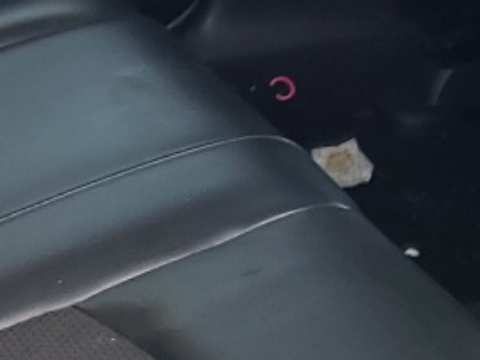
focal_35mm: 157
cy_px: -186
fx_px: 2178
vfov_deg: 9.2
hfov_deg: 12.5
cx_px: 53
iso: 60
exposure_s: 1/120
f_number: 1.5
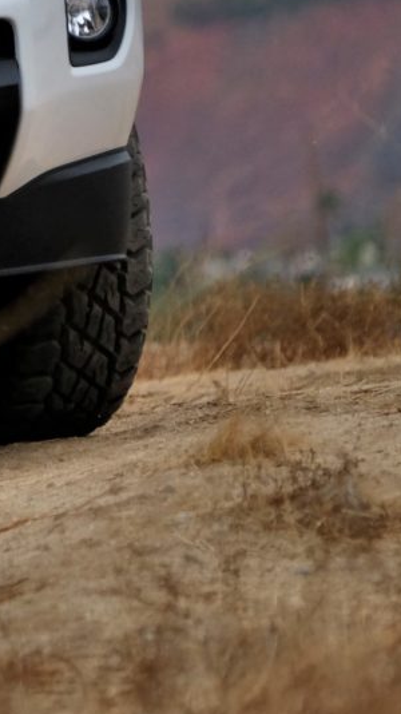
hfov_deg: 1.8
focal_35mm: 674
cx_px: -825
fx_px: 12753
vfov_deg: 3.2
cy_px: 4
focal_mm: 119.2
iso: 1250
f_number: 2.8
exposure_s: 1/4000
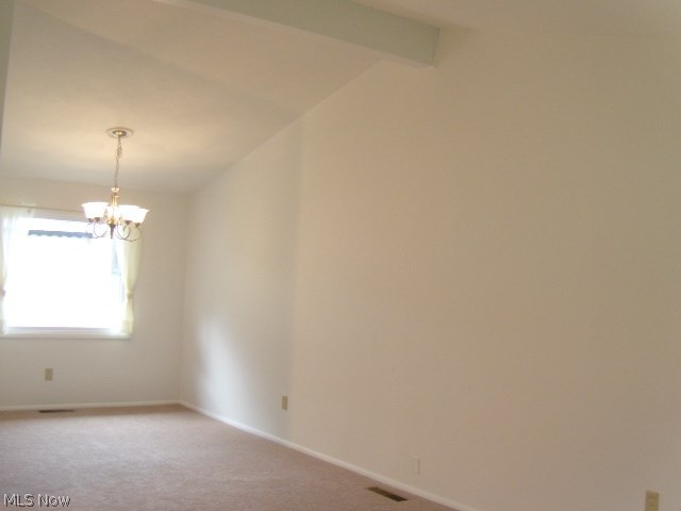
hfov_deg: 51.4
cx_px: 340
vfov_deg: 39.7
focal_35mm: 36
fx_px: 708
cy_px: 256
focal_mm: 6.4
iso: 250
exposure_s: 1/60
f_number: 3.6
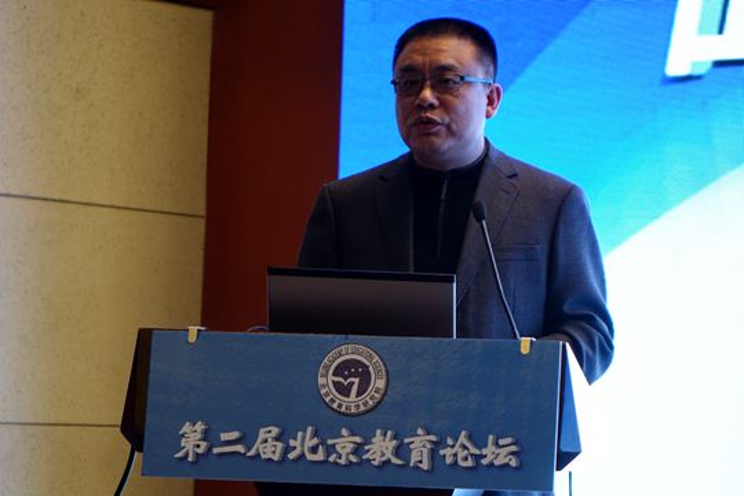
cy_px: 248
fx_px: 2748
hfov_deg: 15.4
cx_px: 372
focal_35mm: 133
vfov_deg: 10.3
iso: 800
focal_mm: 48.67
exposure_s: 1/160
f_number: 2.8
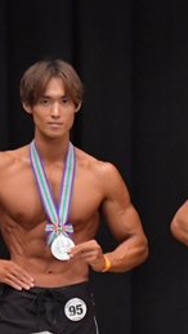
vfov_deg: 3.4
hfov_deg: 1.9
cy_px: 319
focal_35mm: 632
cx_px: 305
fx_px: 5592
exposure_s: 1/400
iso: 6400
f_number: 5.6
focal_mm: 135
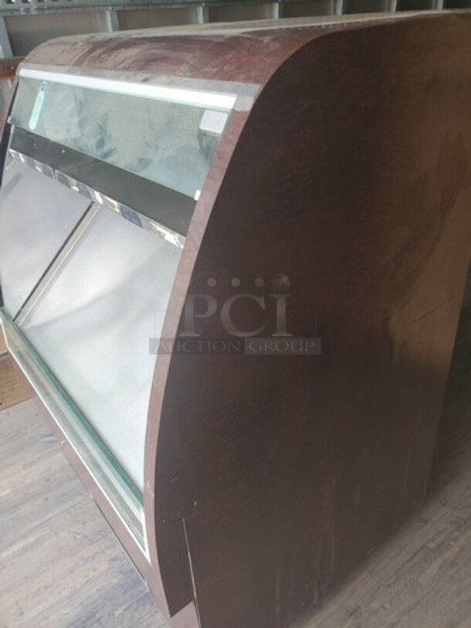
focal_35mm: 26
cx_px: 236
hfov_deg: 53.1
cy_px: 314
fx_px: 472
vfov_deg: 67.3
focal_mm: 4.3
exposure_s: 1/100
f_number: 2.4
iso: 100
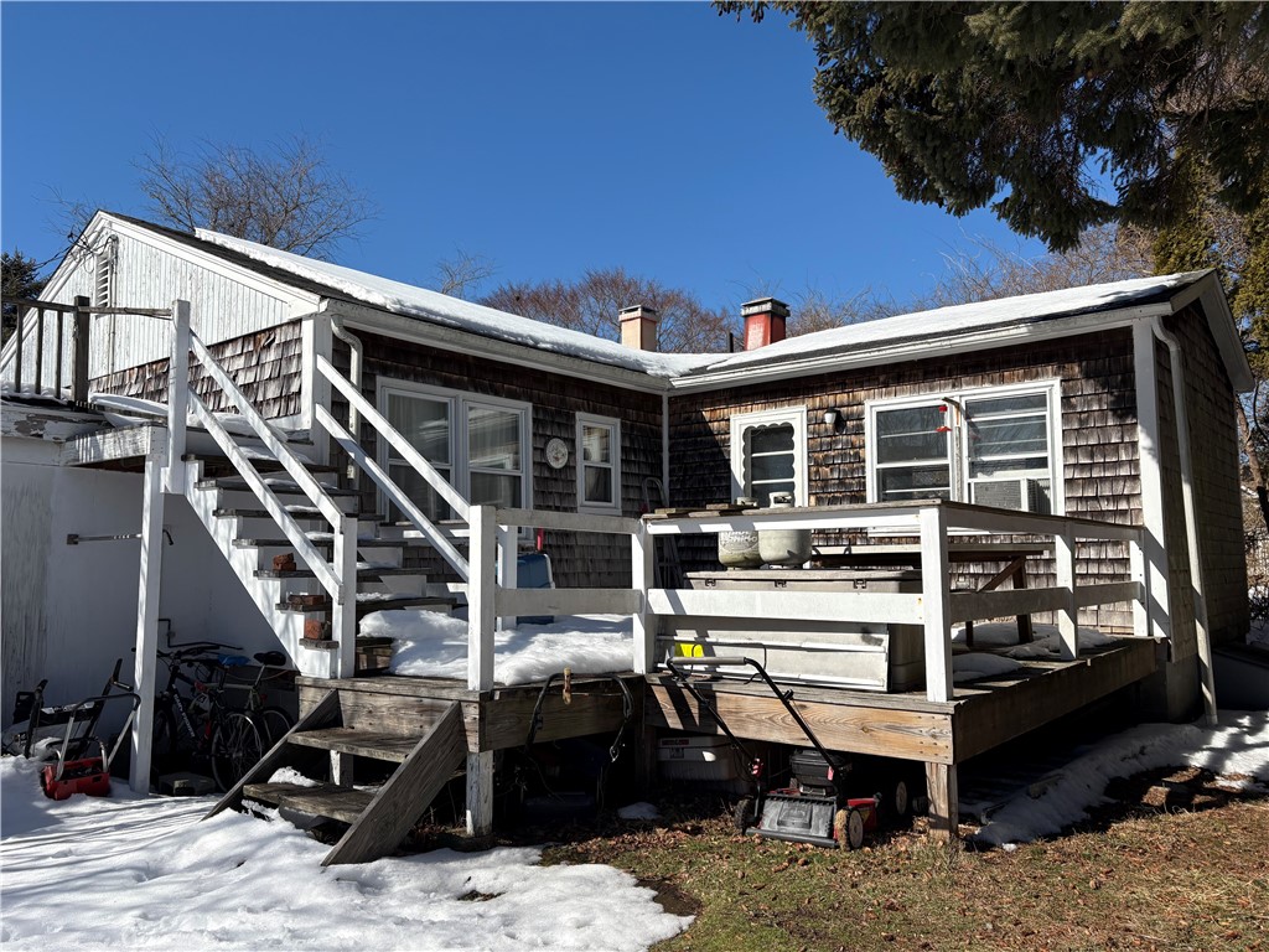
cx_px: 634
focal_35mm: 26
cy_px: 476
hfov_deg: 67.3
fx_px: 953
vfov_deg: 53.1
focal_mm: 5.96
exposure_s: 1/5814
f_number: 1.6
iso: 50
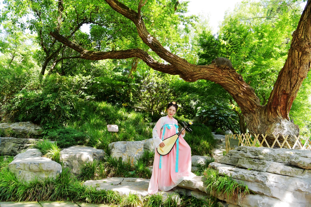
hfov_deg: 63.6
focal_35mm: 29
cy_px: 104
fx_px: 251
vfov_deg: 45.0
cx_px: 156
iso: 100
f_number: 7.1
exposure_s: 1/40
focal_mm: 29
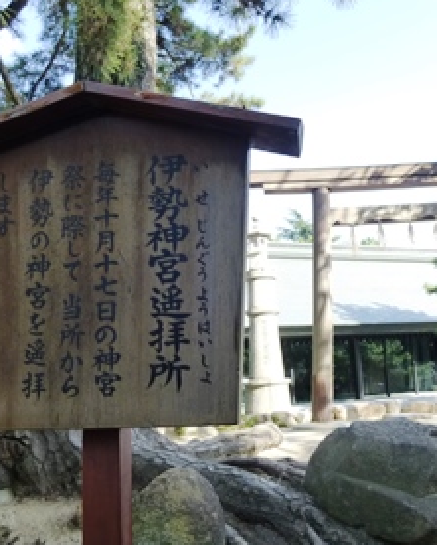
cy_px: 274
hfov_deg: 44.5
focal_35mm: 33
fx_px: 533
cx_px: 249
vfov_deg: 54.2
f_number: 3.1
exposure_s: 1/200
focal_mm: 4.5
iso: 160
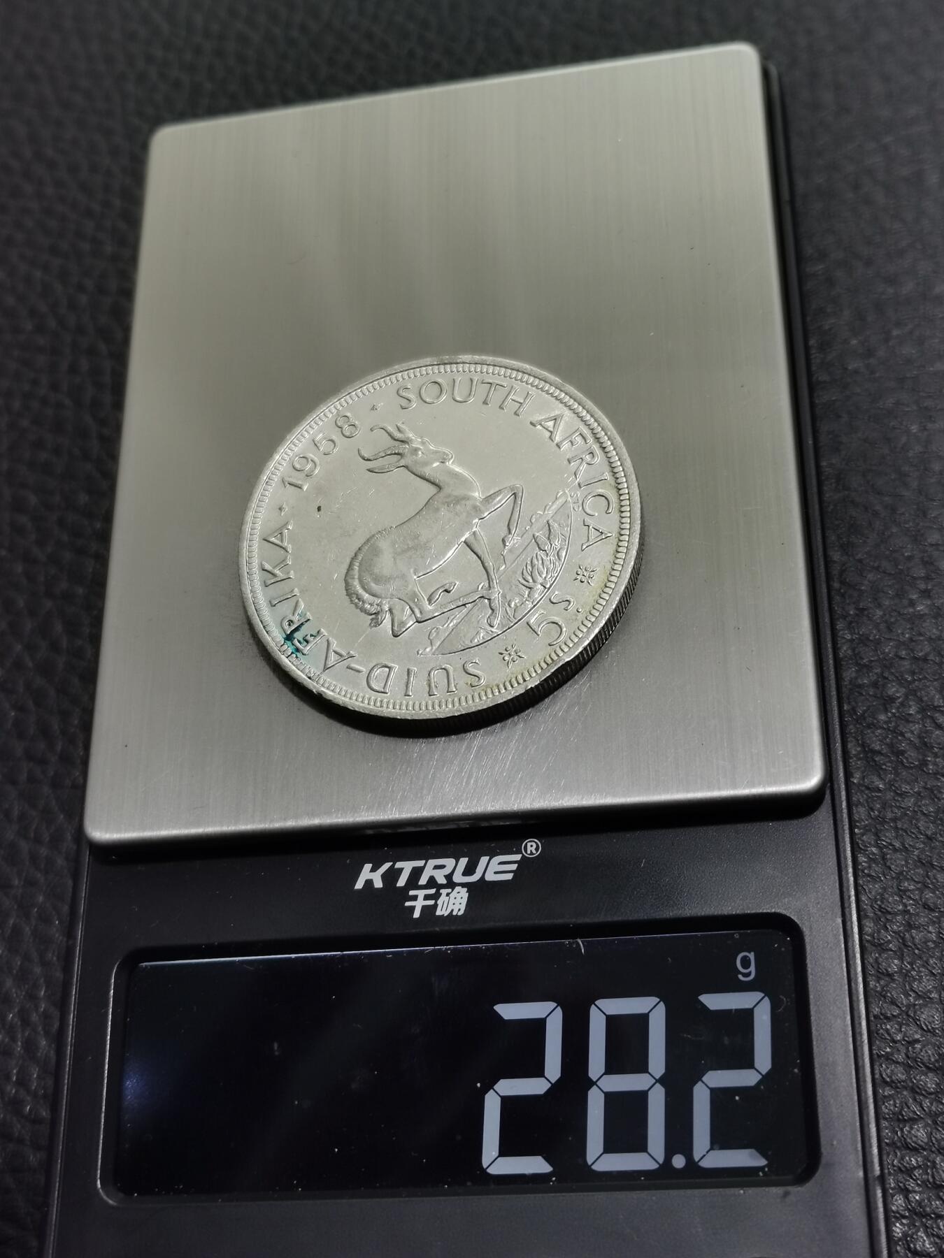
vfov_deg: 39.7
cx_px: 472
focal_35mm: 48
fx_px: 1745
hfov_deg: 30.3
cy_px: 629
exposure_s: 1/120
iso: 64
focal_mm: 5.58
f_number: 1.8
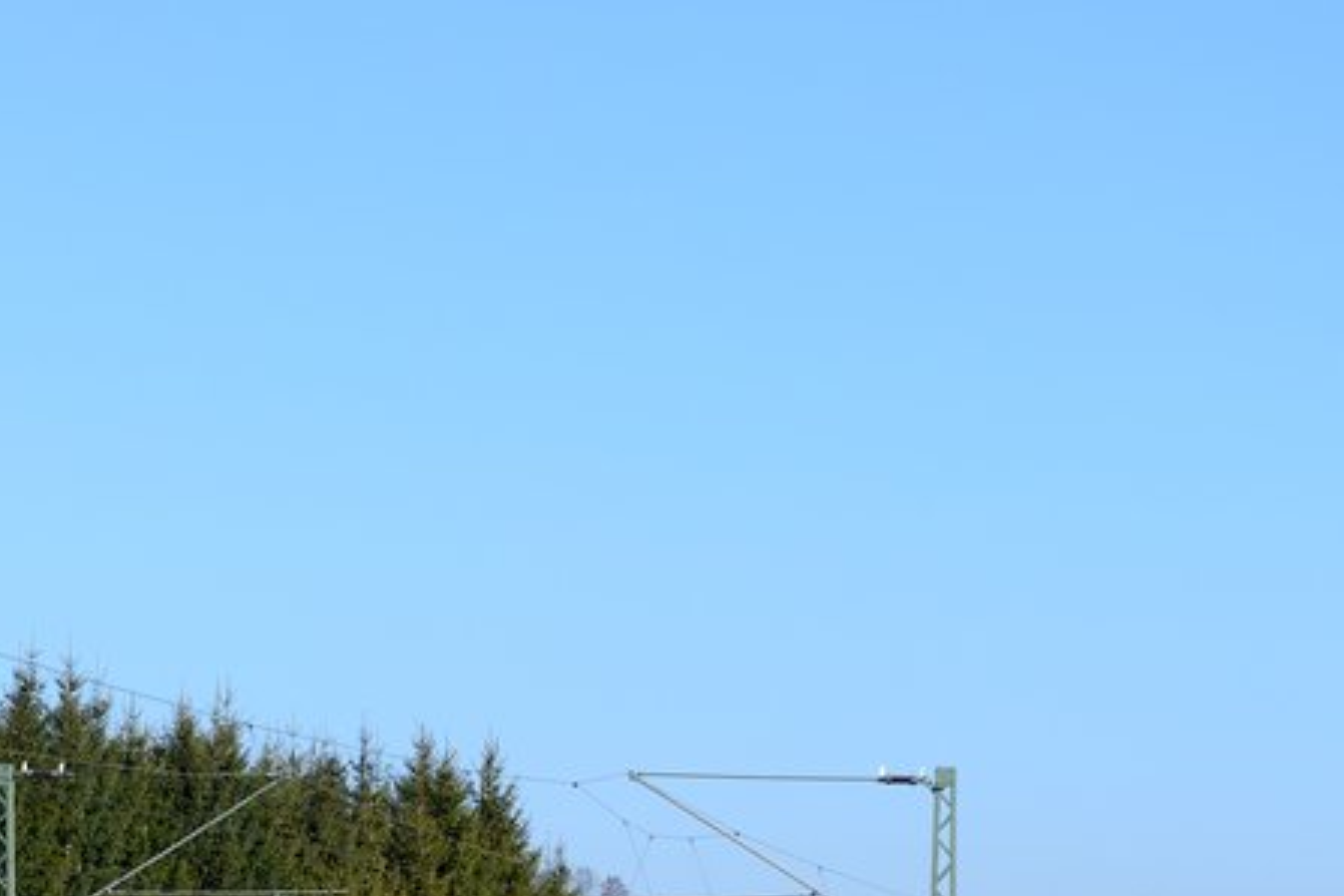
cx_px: 241
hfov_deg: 10.9
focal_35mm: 188
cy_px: 1049
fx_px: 7018
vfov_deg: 7.3
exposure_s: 1/1600
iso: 200
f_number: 4.5
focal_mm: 70
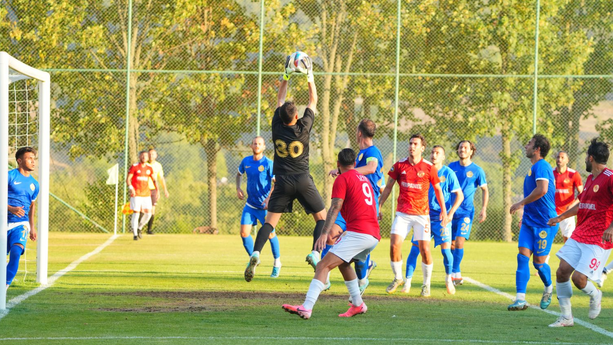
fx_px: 3414
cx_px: 306
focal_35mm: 210
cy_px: 154
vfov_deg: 5.8
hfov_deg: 10.3
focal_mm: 200
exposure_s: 1/640
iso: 1000
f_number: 5.6
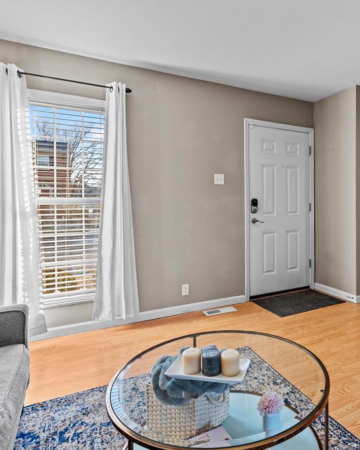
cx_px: 257
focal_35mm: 23
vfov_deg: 72.6
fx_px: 306
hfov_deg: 58.6
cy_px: 222
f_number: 9
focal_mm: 14
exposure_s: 1/2
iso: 100
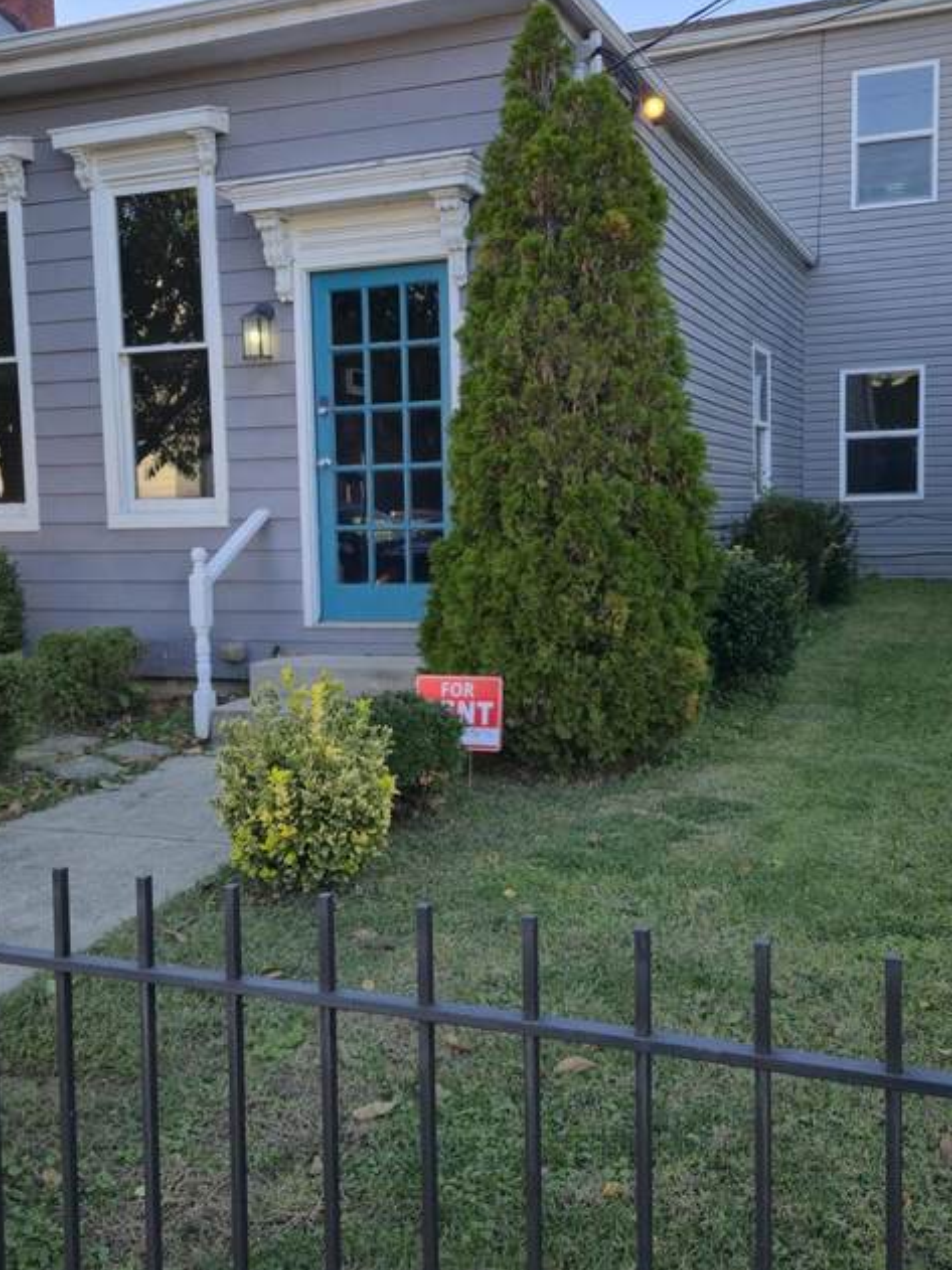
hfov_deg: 40.7
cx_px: 489
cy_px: 594
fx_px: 1284
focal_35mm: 35
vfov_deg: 52.6
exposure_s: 1/397
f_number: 1.8
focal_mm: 5.4
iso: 25
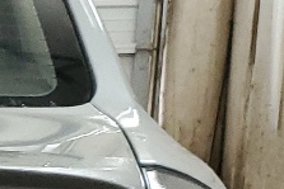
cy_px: 386
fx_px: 1531
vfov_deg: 6.8
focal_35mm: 194
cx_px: -306
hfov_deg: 9.8
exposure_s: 1/60.2
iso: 165
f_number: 1.5
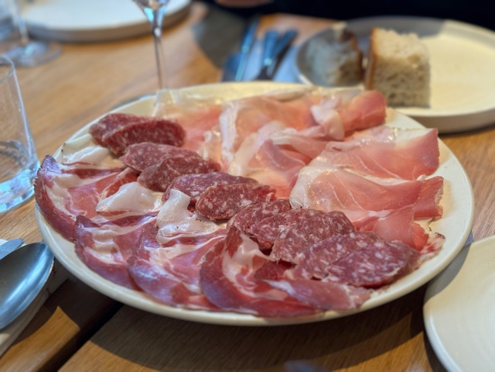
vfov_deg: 30.3
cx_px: 248
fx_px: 686
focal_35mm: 48
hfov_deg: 39.7
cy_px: 186
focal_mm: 6.76
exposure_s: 1/50
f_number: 1.78
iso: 80
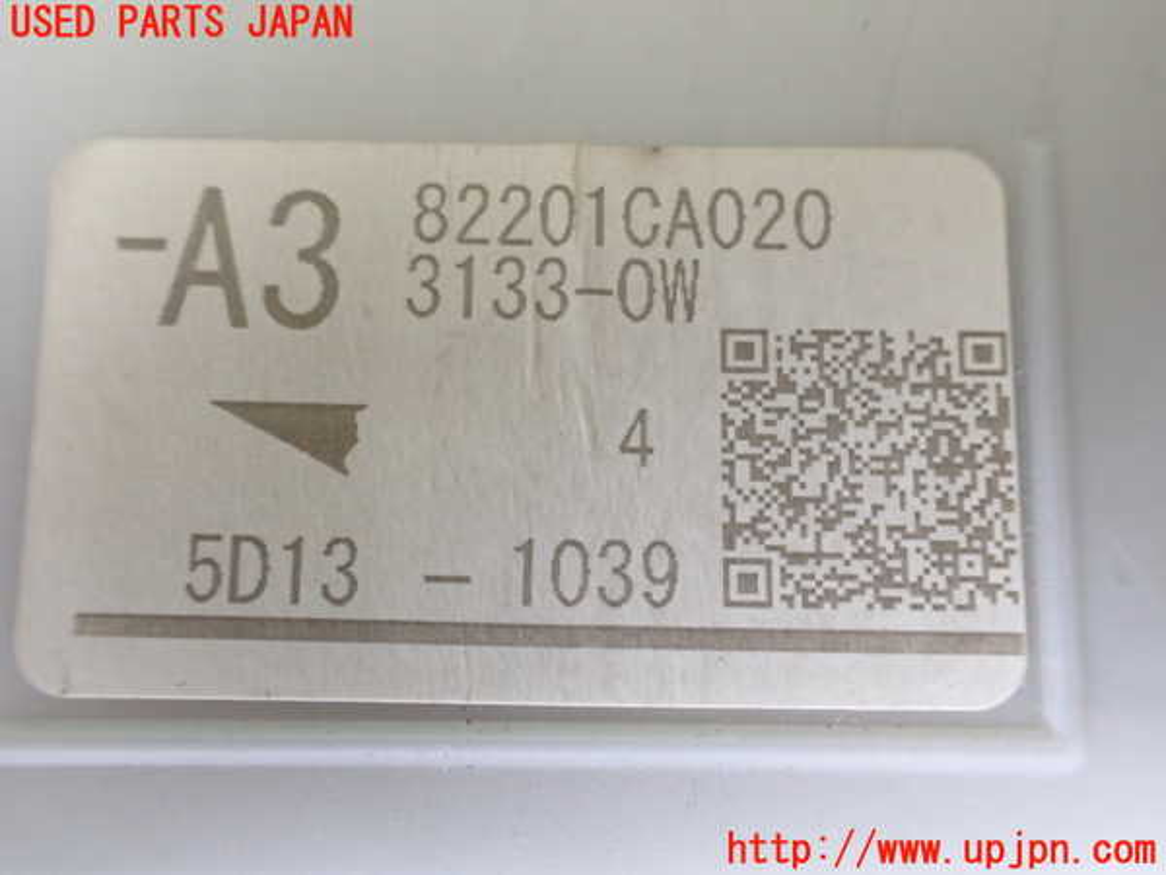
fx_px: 1011
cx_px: 583
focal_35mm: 30
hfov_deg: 60.0
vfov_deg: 46.8
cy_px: 438
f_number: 2.3
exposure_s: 1/125
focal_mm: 5.4
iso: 500
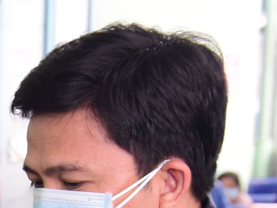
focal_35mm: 169
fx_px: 1352
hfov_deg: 10.2
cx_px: -389
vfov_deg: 8.1
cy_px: 499
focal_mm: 32
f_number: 5
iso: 2000
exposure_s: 1/100
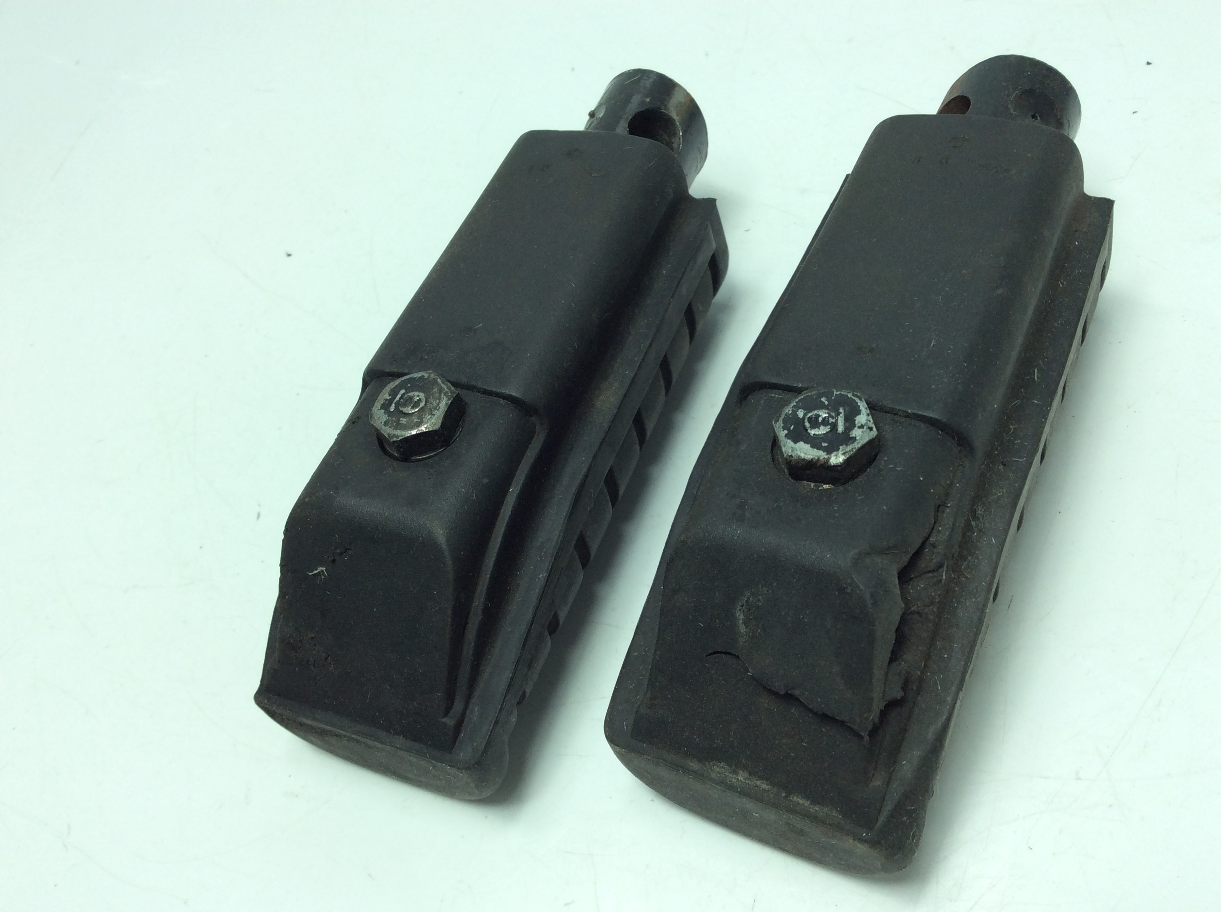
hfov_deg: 56.9
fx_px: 1127
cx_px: 610
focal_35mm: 32
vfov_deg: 44.1
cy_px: 456
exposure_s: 1/296
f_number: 2.4
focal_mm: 3.3
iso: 32
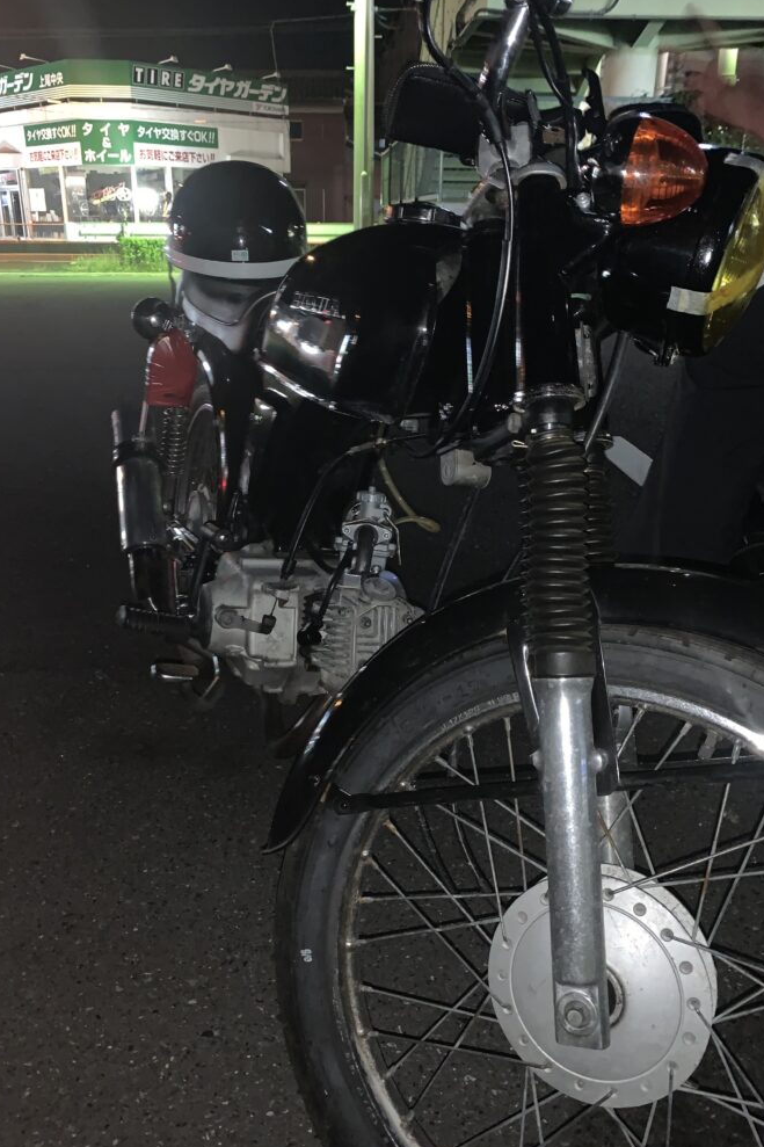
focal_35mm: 28
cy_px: 588
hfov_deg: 46.3
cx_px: 342
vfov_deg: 65.5
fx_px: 892
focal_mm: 4.25
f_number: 1.8
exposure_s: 1/4
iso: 250
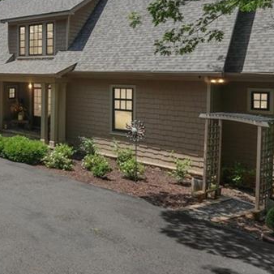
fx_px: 322
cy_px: 76
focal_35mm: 36
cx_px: 29
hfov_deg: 42.4
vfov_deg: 44.8
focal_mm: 14
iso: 320
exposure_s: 1/320
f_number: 8
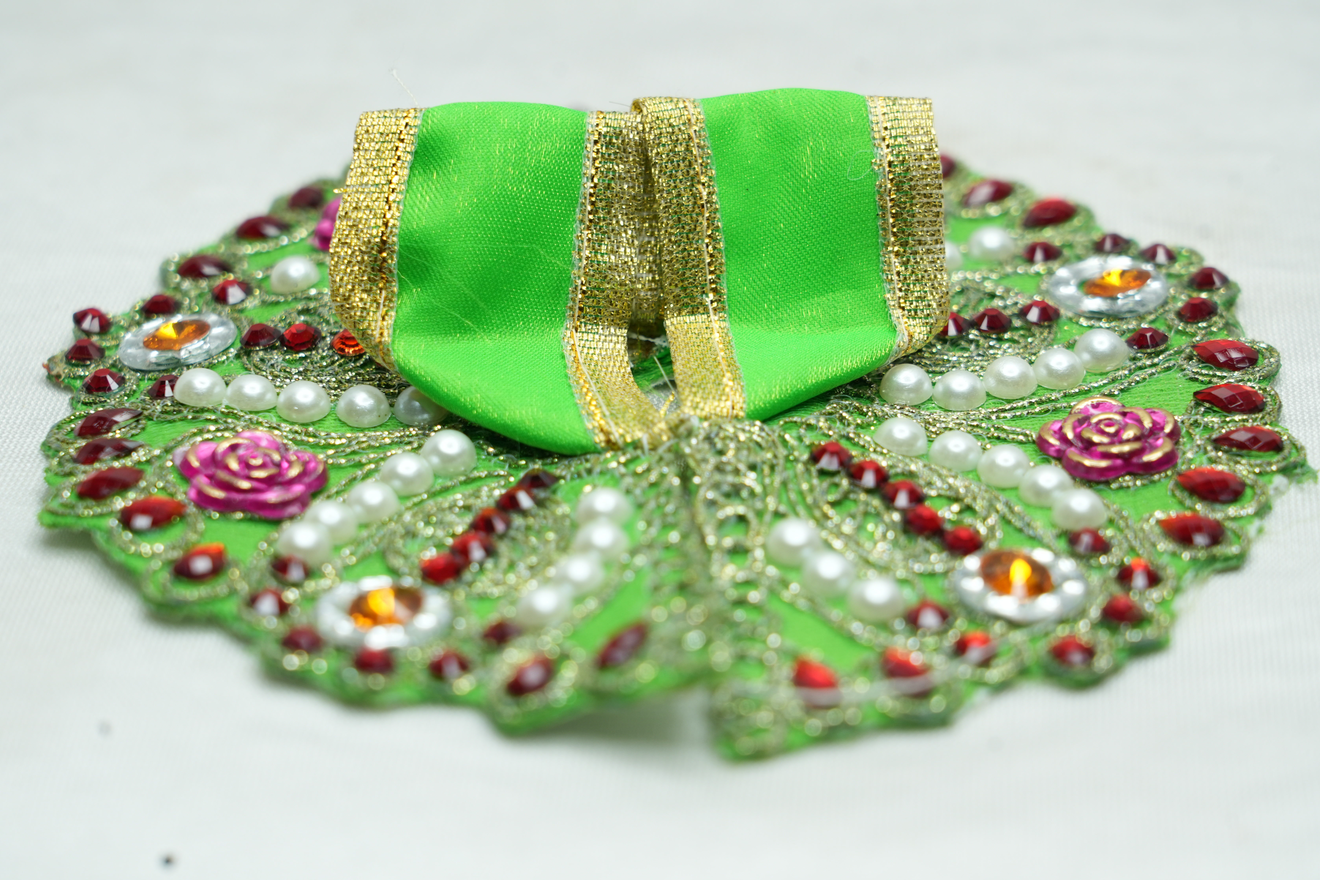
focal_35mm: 110
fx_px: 4033
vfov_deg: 12.5
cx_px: 634
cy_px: 428
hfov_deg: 18.6
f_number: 7.1
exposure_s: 1/50
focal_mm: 105
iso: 250
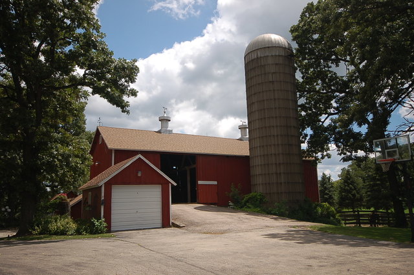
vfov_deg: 43.6
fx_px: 345
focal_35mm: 30
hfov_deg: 62.0
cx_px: 207
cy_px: 138
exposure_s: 1/250
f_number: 5.6
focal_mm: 20
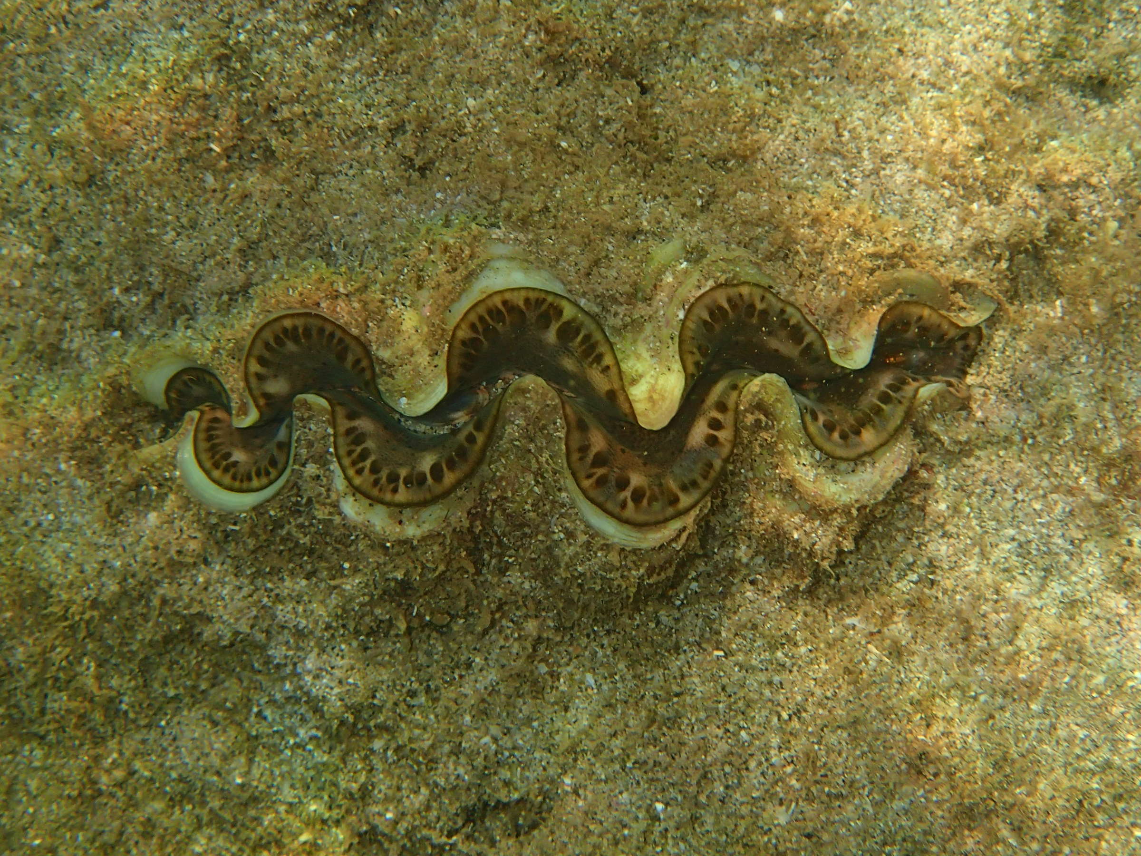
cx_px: 570
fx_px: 3296
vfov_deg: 14.8
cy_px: 428
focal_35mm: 100
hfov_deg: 19.6
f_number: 6.3
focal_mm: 18
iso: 200
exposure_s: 1/400
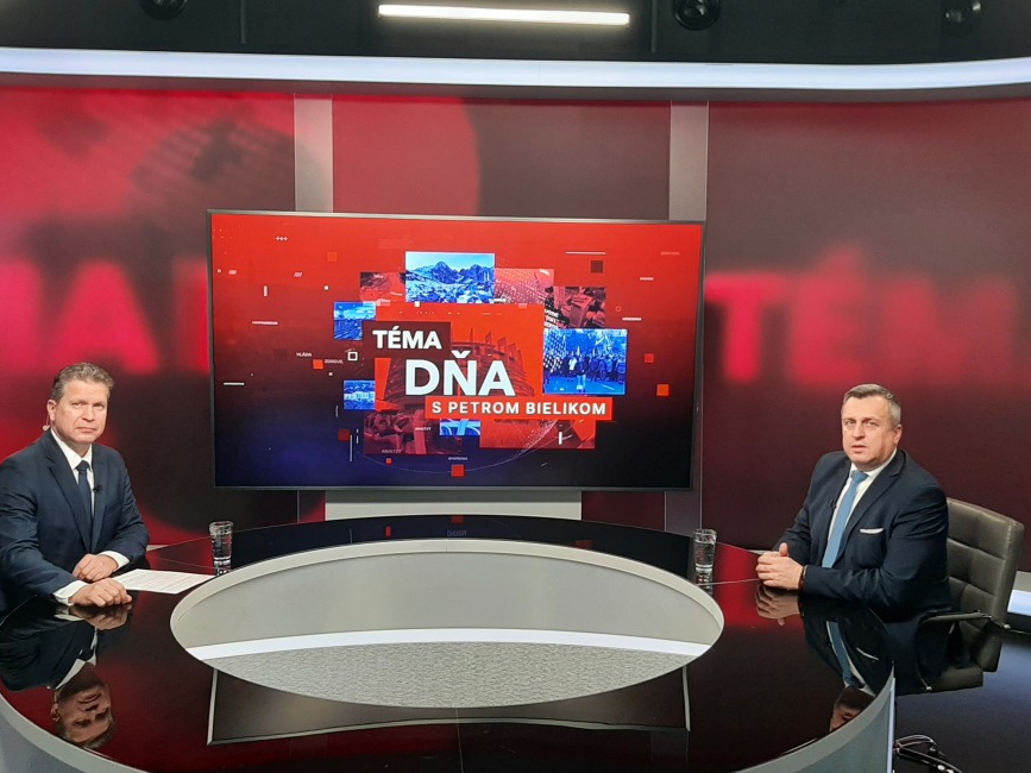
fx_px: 1072
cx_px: 502
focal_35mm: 36
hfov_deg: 51.4
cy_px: 391
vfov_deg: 39.6
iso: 64
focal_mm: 3.93
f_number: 1.7
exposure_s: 1/50
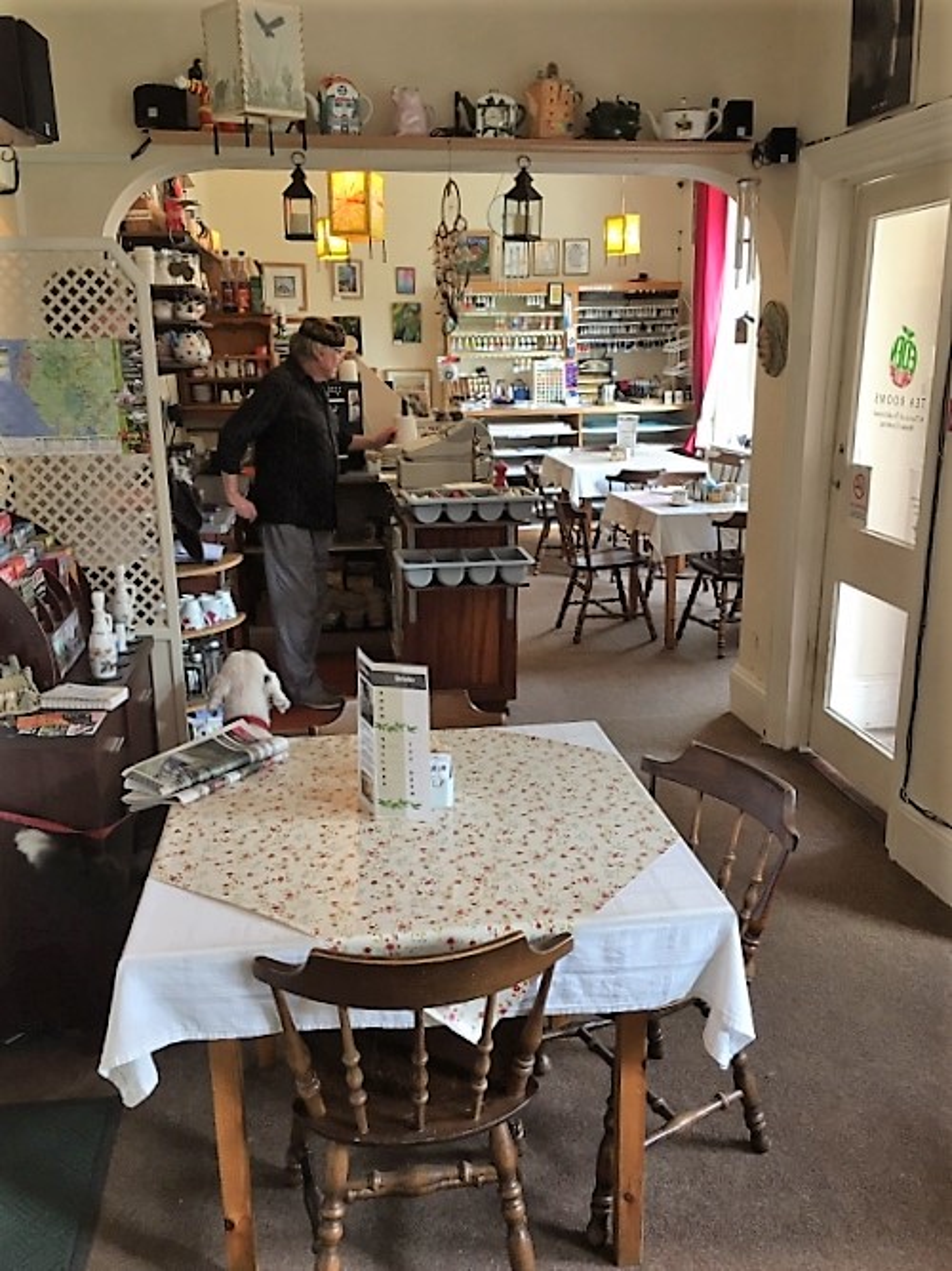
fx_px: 1064
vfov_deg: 61.7
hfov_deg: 48.2
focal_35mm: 29
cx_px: 476
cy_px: 636
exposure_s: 1/17
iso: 40
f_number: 2.2
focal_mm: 4.15
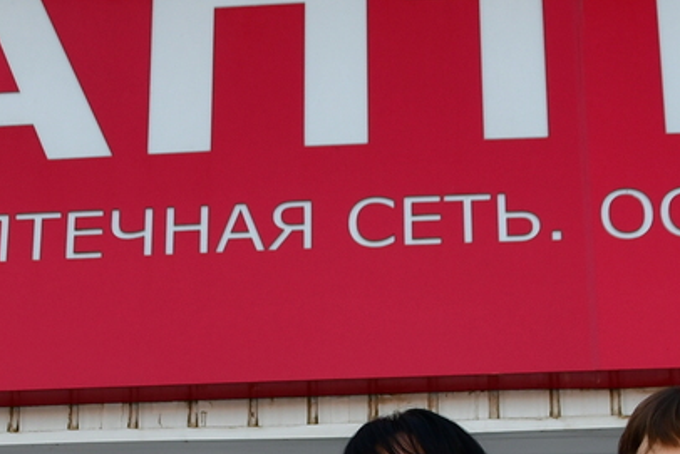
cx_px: 389
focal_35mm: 130
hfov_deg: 15.8
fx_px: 2456
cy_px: 601
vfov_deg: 10.3
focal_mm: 22
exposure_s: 1/160
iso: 100
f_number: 5
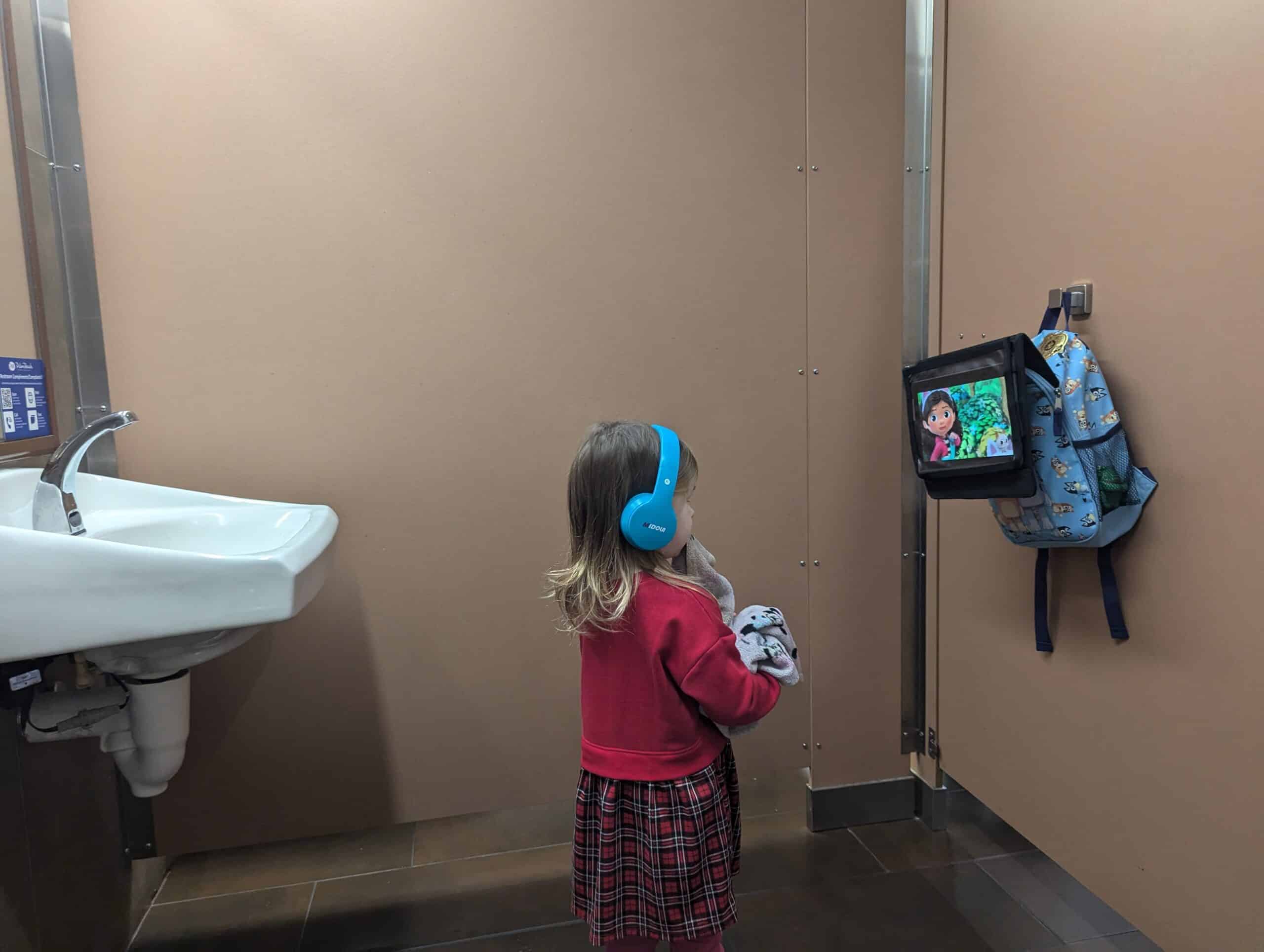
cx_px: 632
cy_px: 476
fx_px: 878
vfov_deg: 56.9
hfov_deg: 71.5
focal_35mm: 24
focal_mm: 6.81
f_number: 1.85
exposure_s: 1/56
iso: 384
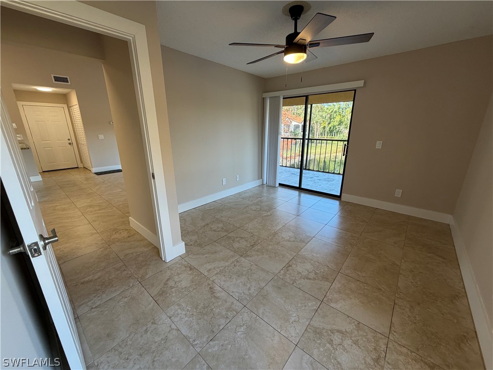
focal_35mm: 14
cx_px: 246
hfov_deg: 102.1
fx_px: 199
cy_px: 185
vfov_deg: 85.7
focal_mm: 2.22
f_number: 2.2
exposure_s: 1/121
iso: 160
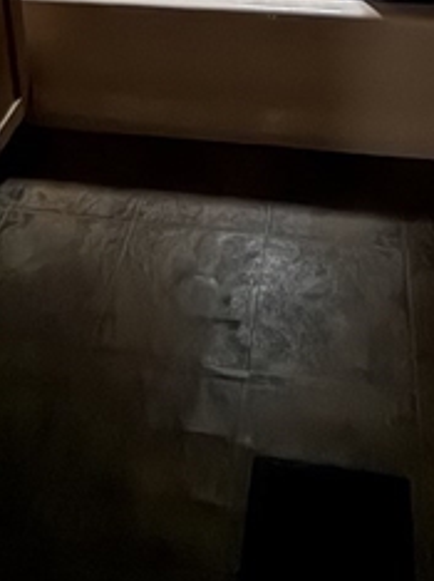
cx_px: 236
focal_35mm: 46
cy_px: -174
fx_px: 770
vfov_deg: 31.7
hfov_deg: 31.4
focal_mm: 2.22
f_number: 2.2
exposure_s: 1/9
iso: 2500
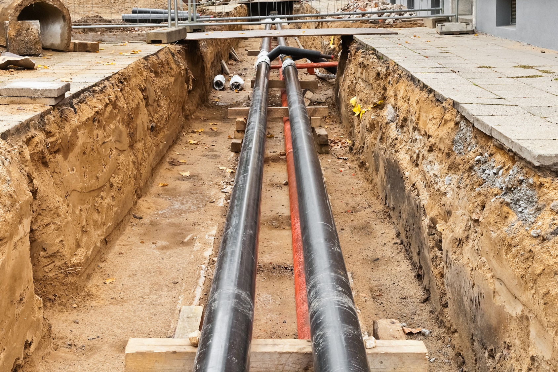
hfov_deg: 39.6
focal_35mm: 50
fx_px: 775
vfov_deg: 27.0
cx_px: 279
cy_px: 186
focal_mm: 50
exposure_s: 1/80
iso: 1600
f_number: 16
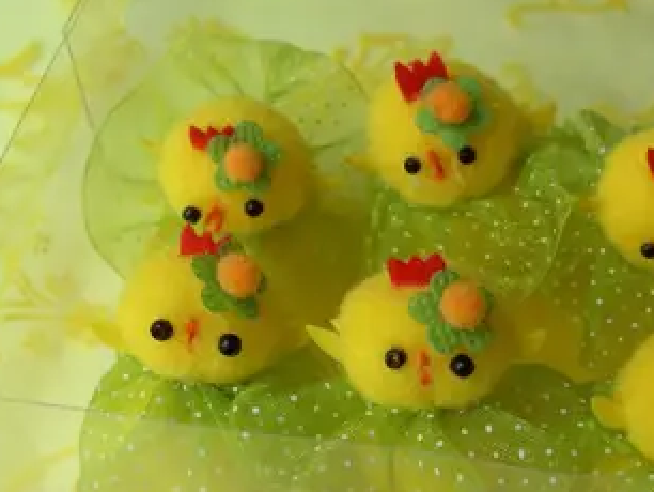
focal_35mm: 58
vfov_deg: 25.2
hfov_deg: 33.0
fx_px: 1097
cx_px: 425
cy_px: 314
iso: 64
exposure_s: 1/55
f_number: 2.8
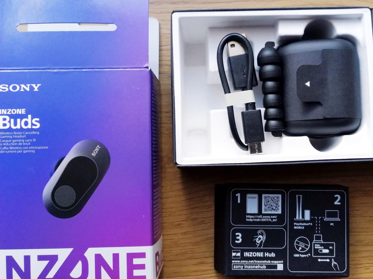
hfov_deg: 51.2
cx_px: 210
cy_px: 131
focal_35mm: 36
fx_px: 388
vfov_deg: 39.6
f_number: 1.8
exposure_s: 1/333
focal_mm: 3.95
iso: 160
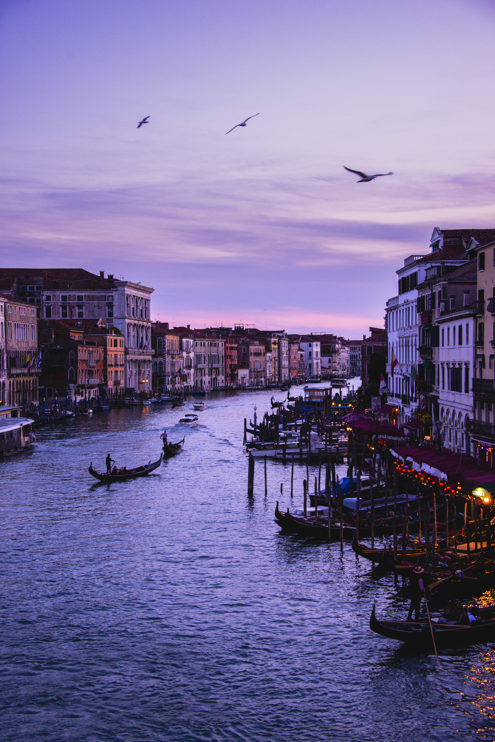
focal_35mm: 56
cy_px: 371
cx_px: 248
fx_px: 1154
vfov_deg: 35.6
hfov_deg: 24.2
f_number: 6.3
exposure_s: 1/100
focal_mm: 56
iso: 800
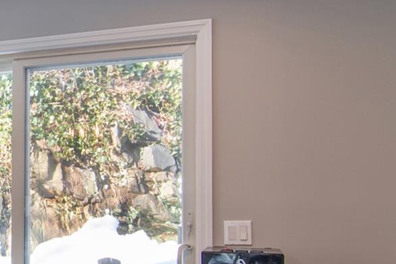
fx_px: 635
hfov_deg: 28.0
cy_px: 193
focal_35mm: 58
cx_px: -131
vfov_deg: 23.3
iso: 640
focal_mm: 11
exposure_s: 1/50
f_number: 8
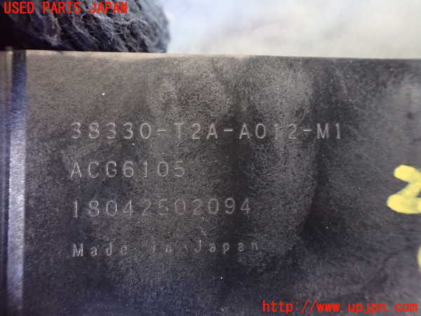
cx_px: 210
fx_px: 365
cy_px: 158
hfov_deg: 60.0
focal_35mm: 30
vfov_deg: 46.8
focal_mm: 5.4
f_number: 2.3
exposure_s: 1/30
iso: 1600
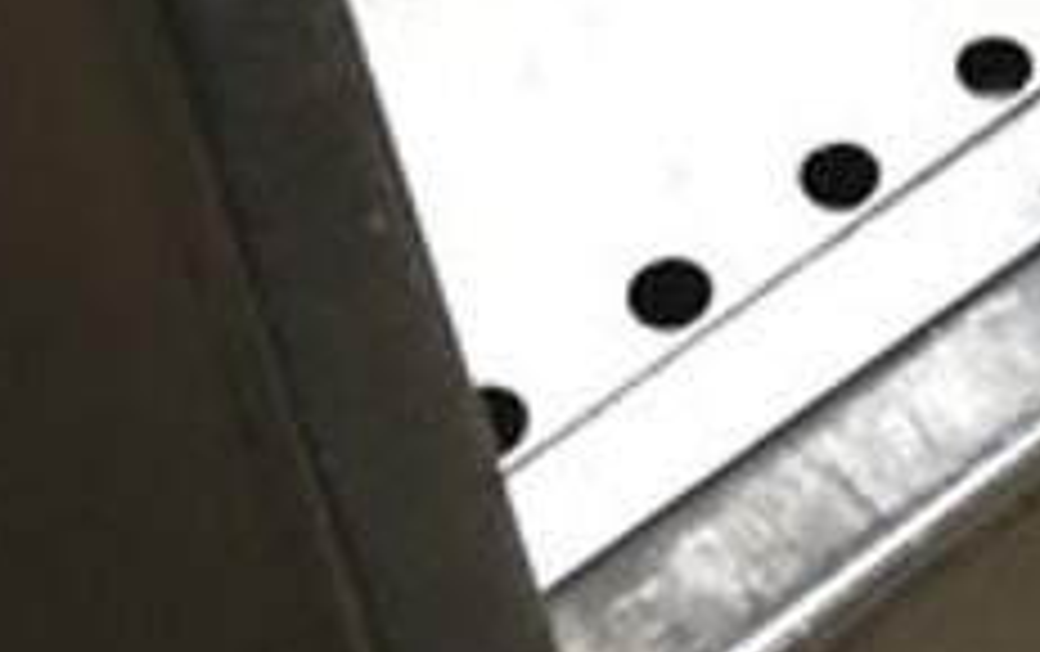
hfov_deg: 18.3
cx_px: 1238
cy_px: -915
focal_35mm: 108
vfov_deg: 10.5
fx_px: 3065
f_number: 2.2
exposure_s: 1/10
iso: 100
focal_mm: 4.15
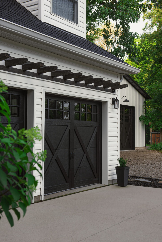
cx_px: 81
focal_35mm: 50
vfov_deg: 39.6
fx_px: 337
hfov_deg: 27.0
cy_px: 121
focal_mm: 50
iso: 400
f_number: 5.6
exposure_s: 1/320
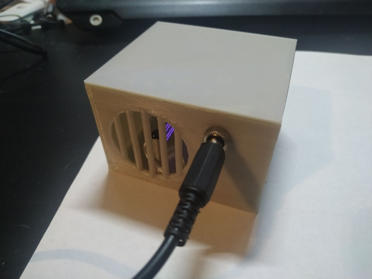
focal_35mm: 24
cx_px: 186
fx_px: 258
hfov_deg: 71.6
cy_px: 140
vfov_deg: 56.8
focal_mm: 3.94
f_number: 1.9
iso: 400
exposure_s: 1/20
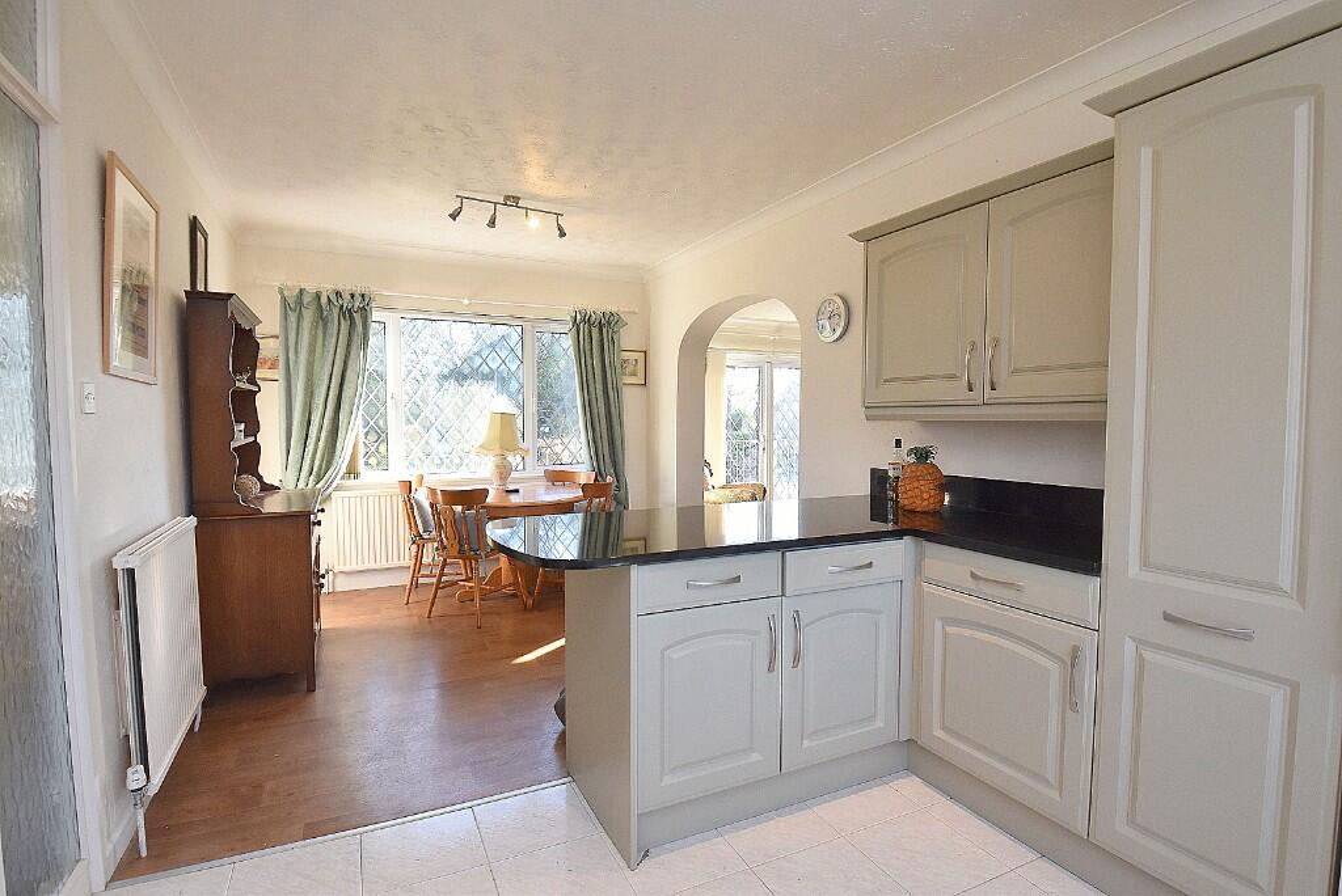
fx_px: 643
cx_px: 671
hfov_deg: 92.4
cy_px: 448
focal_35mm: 17
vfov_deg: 69.7
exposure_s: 1/200
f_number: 5
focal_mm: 11.5
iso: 720
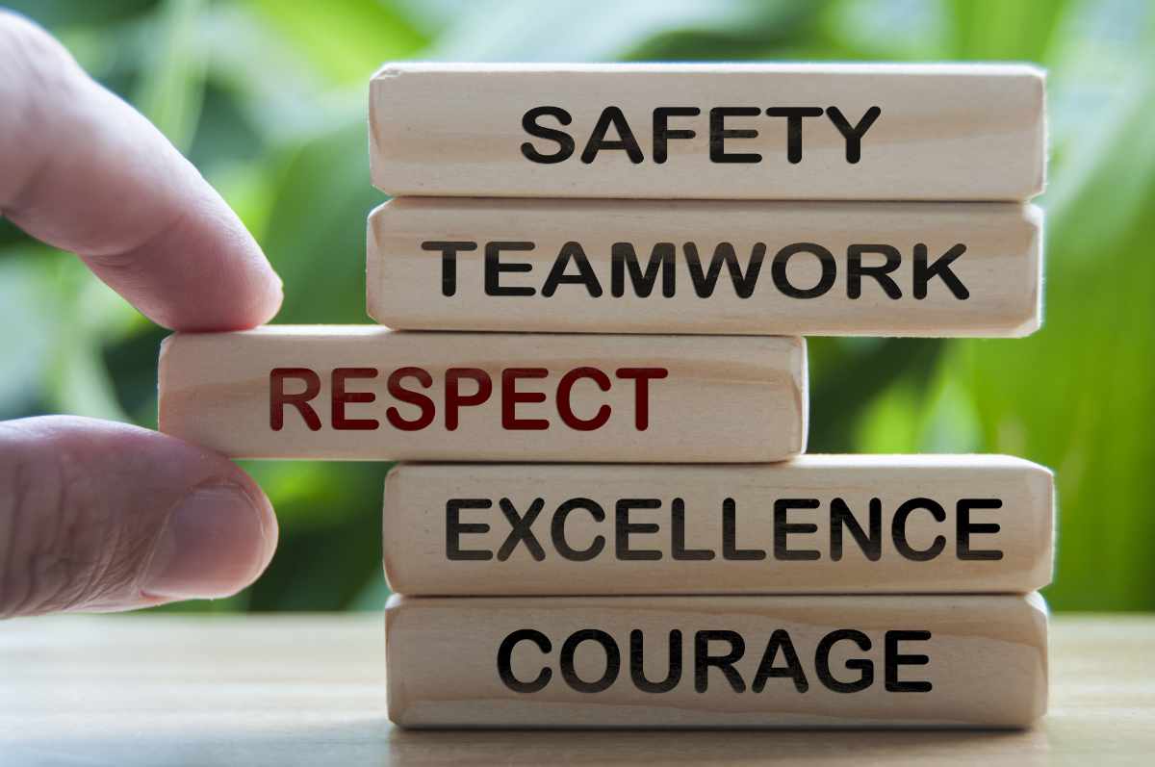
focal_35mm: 105
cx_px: 578
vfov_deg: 13.0
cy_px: 384
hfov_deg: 19.5
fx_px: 3365
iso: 160
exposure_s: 1/13
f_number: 6.3
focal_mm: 70
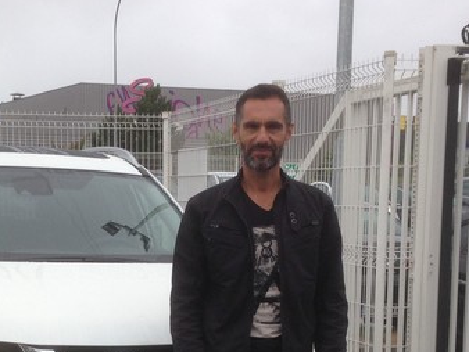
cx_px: 169
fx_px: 1058
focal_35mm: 78
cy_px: 355
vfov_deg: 18.4
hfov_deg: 24.9
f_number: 2.4
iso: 50
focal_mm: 4.12
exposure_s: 1/315
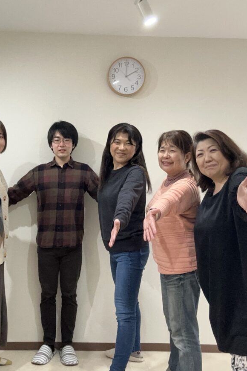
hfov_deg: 31.5
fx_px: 432
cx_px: 73
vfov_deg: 46.4
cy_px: 185
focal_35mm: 42
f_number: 1.9
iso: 160
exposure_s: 1/60
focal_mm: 2.69
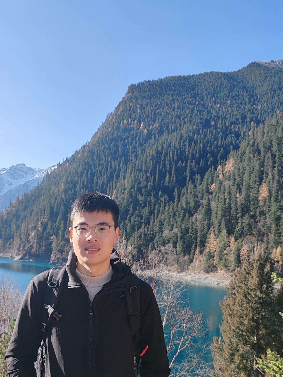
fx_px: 425
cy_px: 232
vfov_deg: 47.5
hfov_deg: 36.4
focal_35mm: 39
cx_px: 92
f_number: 1.9
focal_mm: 6.12
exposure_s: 1/360
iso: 50
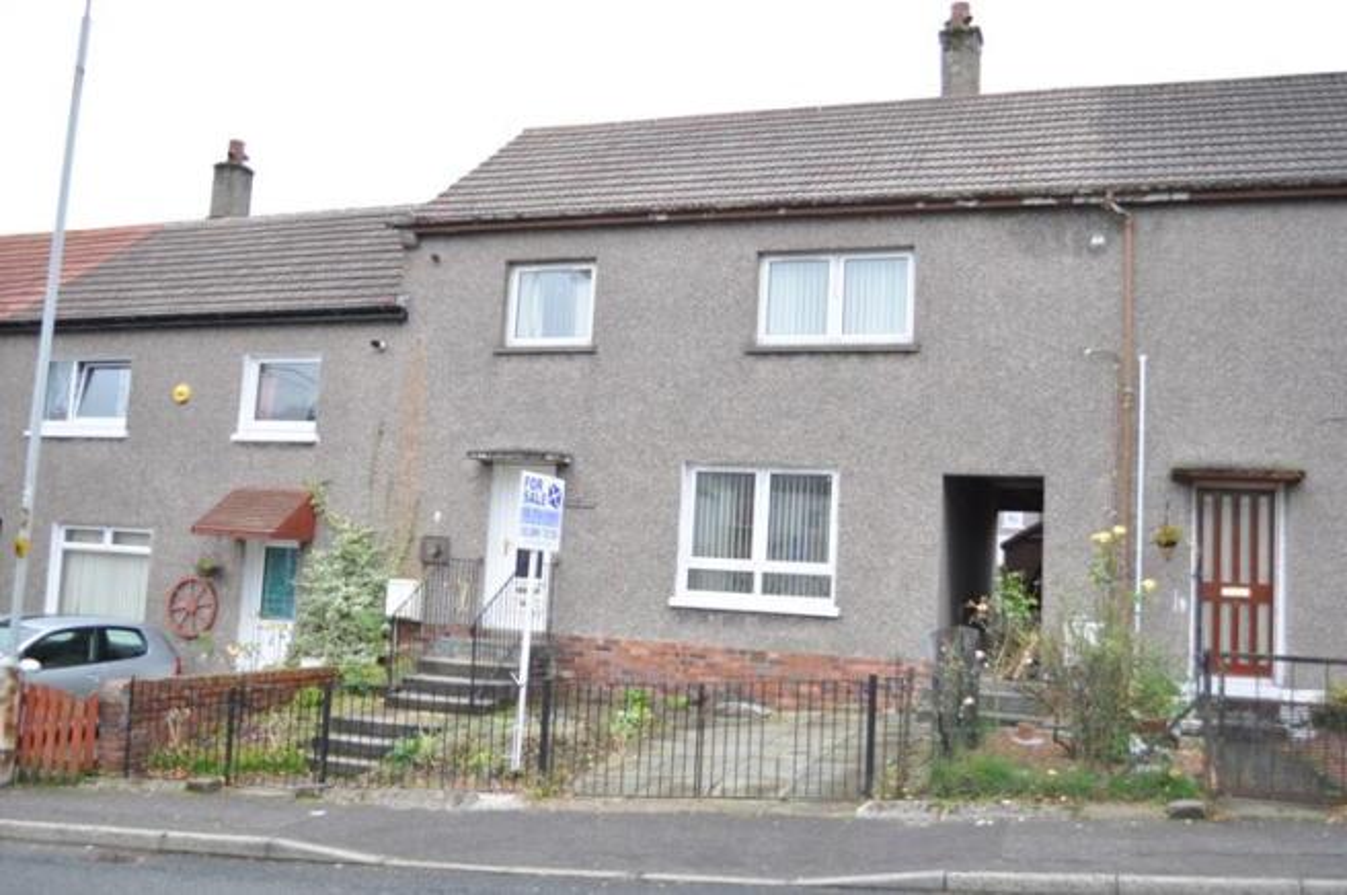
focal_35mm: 33
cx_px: 674
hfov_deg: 57.3
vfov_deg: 39.9
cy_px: 448
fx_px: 1233
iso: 200
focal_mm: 22
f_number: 4
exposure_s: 1/125
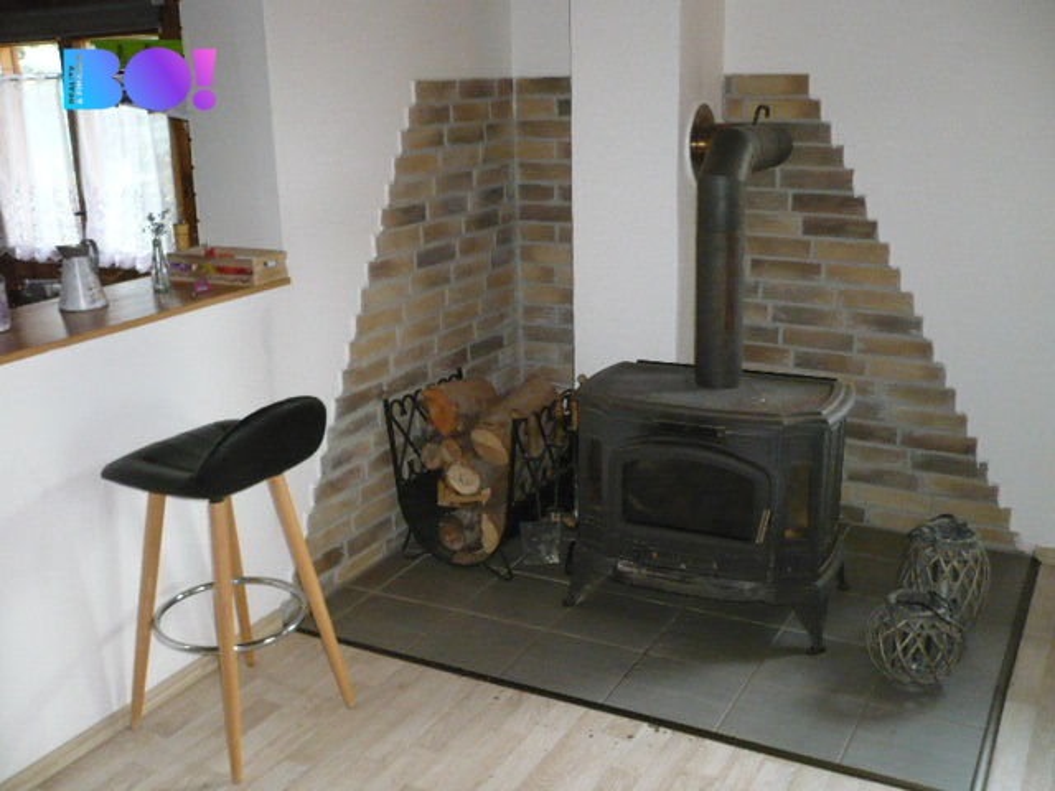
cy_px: 396
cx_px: 528
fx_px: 1067
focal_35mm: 35
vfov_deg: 40.7
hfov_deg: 52.6
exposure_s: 1/30
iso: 400
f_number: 2.8
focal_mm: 5.8
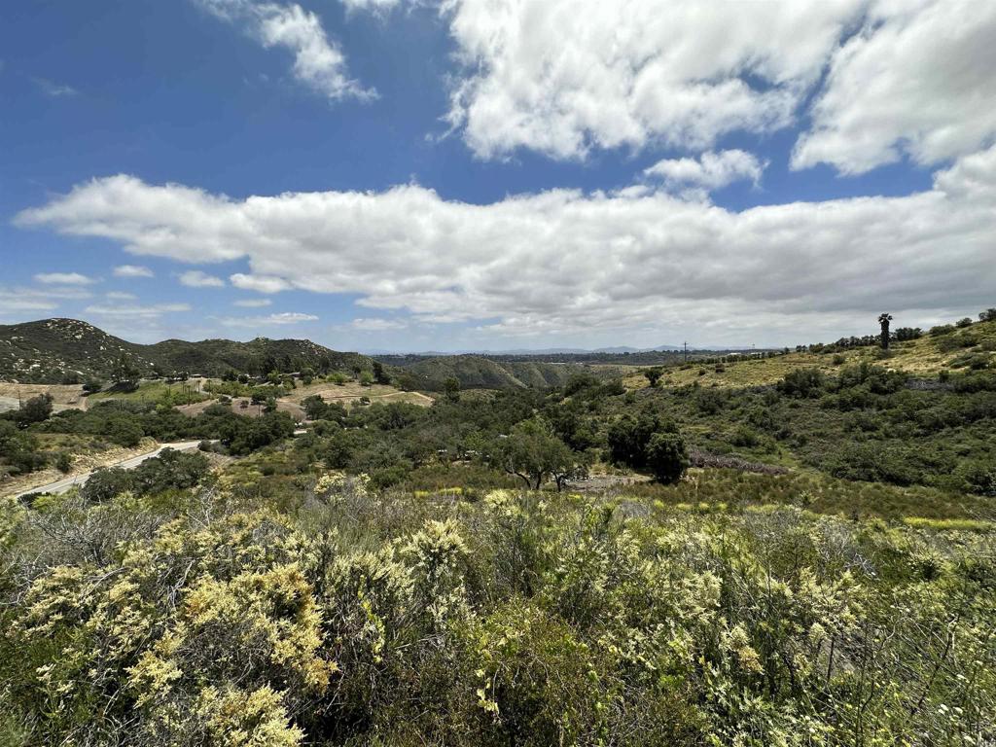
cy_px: 374
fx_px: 403
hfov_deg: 102.1
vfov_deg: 85.7
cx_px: 498
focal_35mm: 14
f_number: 2.2
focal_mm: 2.22
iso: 50
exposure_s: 1/4132
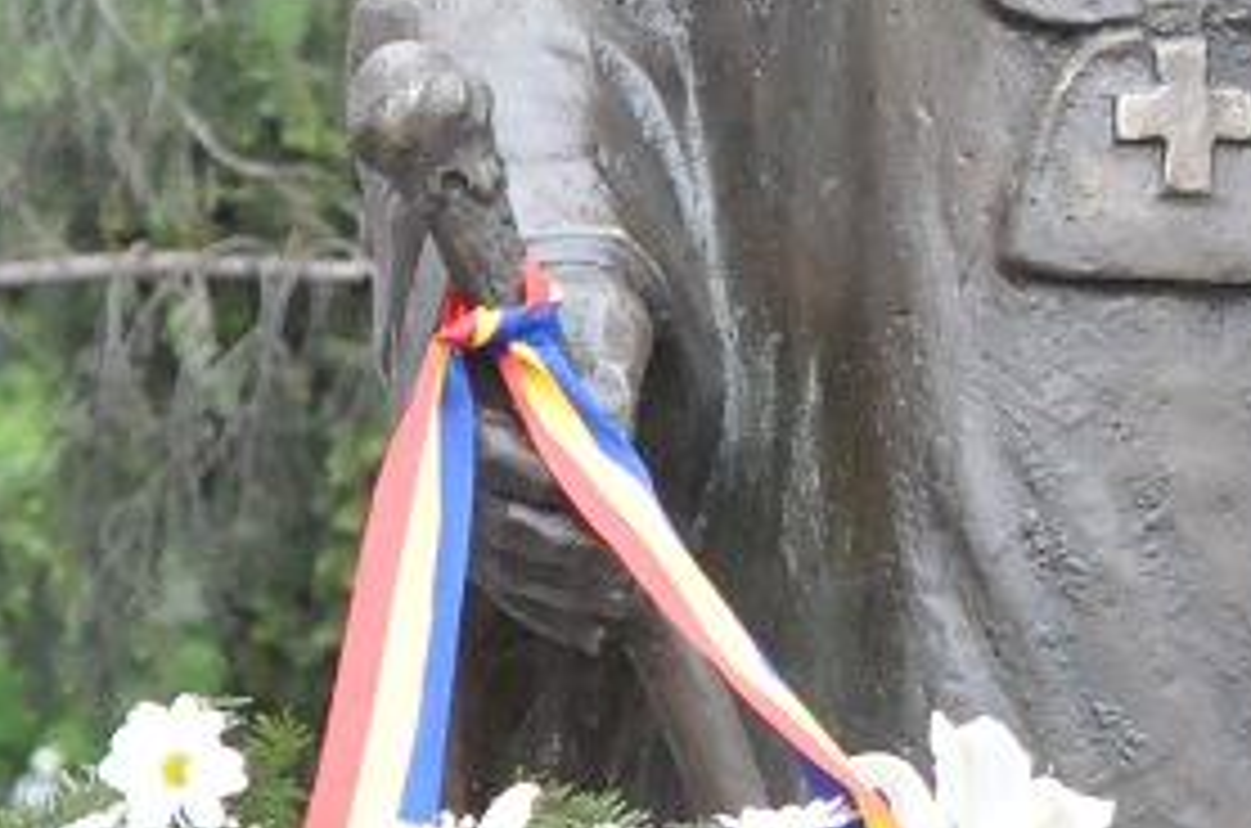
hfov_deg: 2.1
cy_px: -322
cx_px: 1714
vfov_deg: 1.4
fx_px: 33700
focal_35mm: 972
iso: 3200
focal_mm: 150
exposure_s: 1/800
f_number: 10
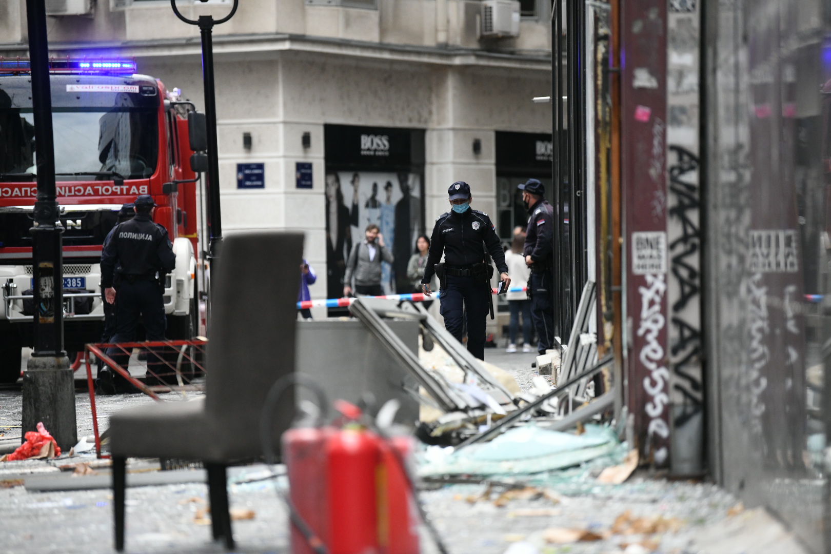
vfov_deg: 8.1
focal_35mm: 170
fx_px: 3924
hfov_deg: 12.1
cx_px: 416
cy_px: 277
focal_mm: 170
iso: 2500
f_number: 2.8
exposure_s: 1/8000
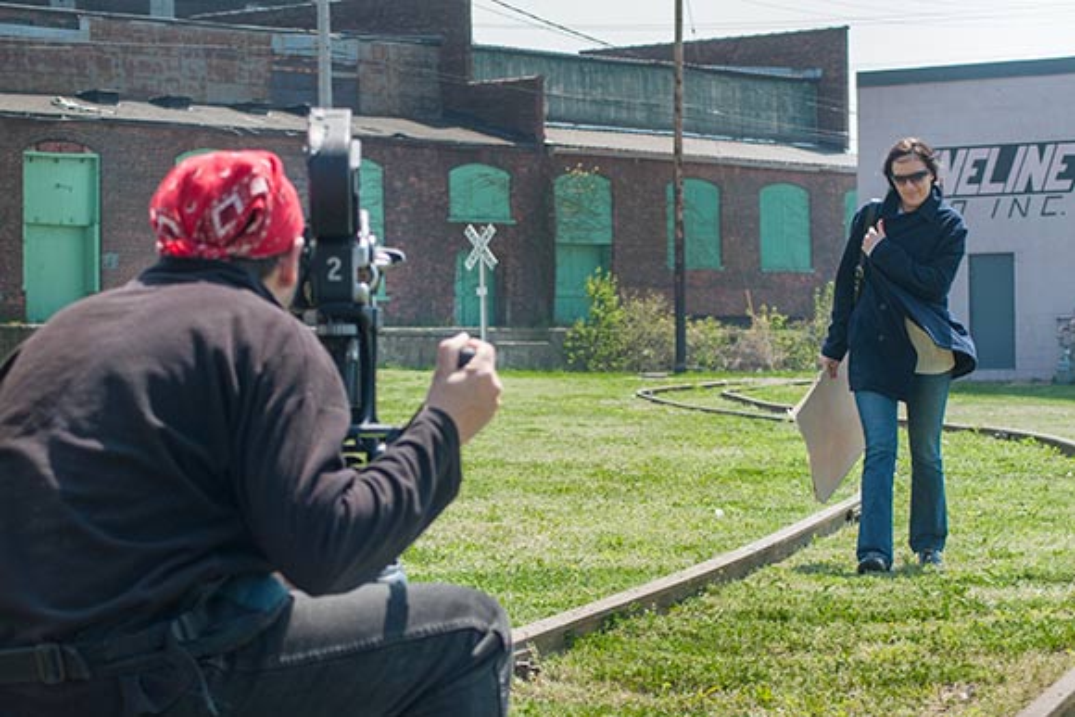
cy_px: 358
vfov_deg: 9.0
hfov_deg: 13.4
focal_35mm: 153
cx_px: 538
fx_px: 4570
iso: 200
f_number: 1.6
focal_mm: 102
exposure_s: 1/500
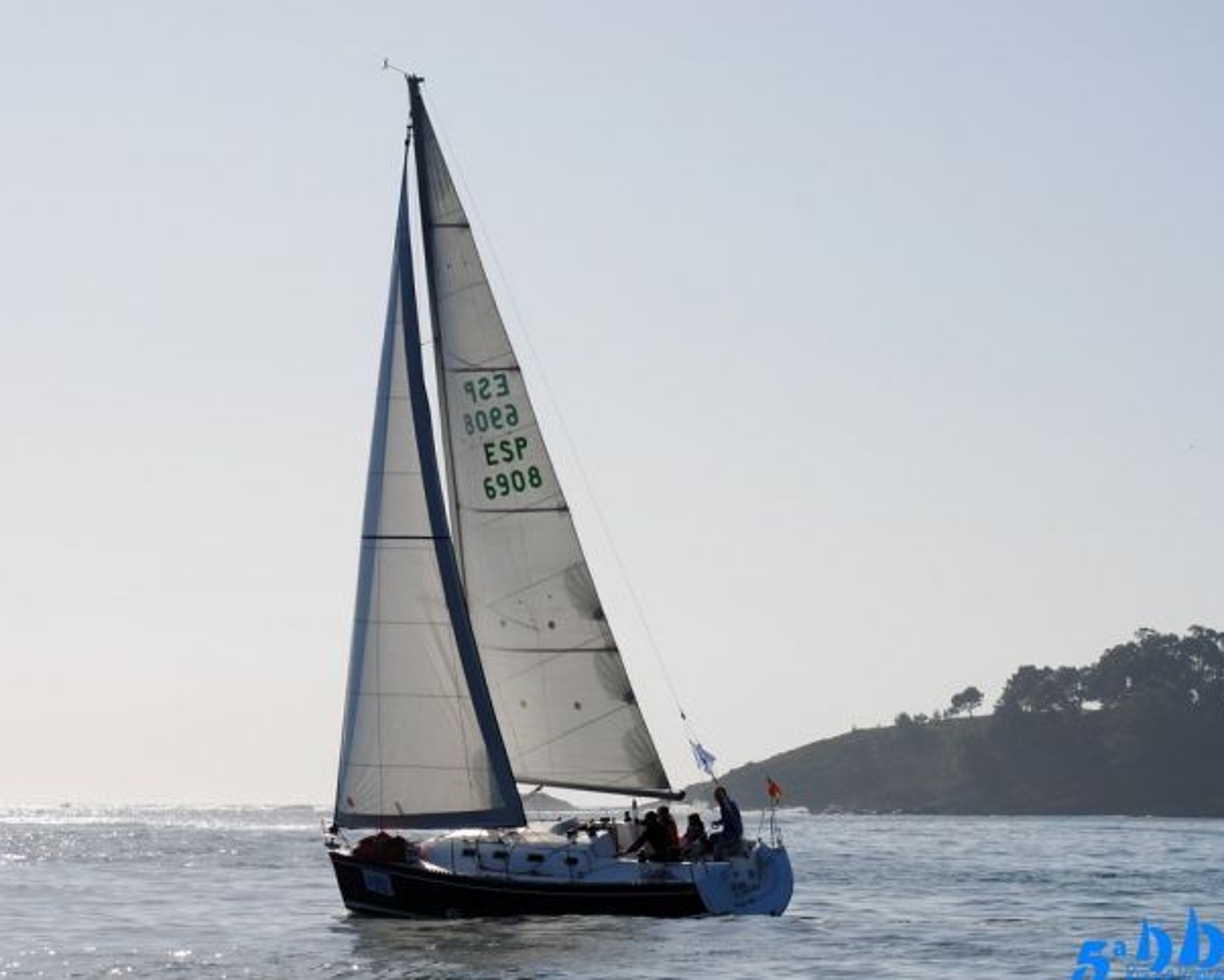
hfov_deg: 14.3
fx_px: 4892
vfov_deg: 11.4
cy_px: 509
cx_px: 486
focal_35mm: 135
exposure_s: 1/800
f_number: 7.1
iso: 100
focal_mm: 72
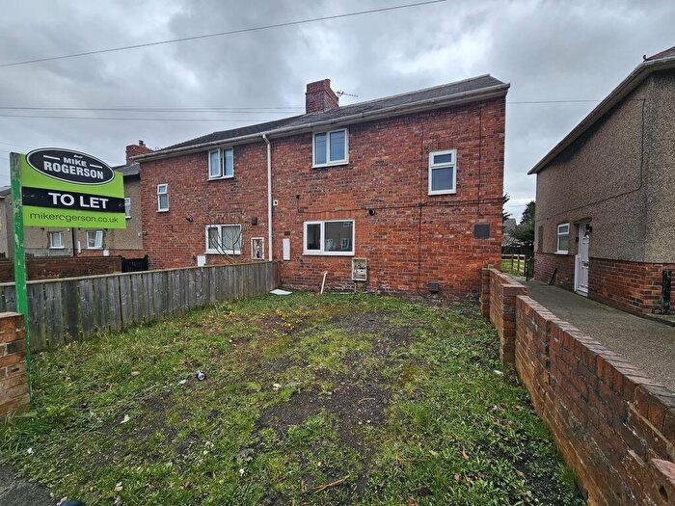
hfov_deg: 106.2
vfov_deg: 89.9
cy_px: 253
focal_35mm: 13
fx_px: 253
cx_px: 338
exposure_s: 1/728
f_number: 2.2
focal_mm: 2.2
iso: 64
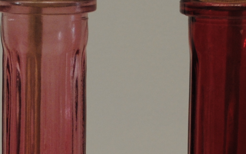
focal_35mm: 233
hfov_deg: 9.0
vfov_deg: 5.6
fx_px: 1562
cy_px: 202
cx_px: 83
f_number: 4.8
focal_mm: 32
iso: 200
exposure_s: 1/40
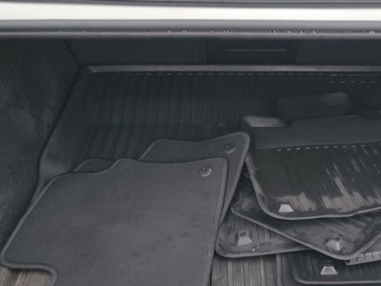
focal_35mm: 48
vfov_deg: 30.2
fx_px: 528
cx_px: 254
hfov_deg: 39.2
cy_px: 161
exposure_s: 1/59
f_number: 1.8
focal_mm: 6.7
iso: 77
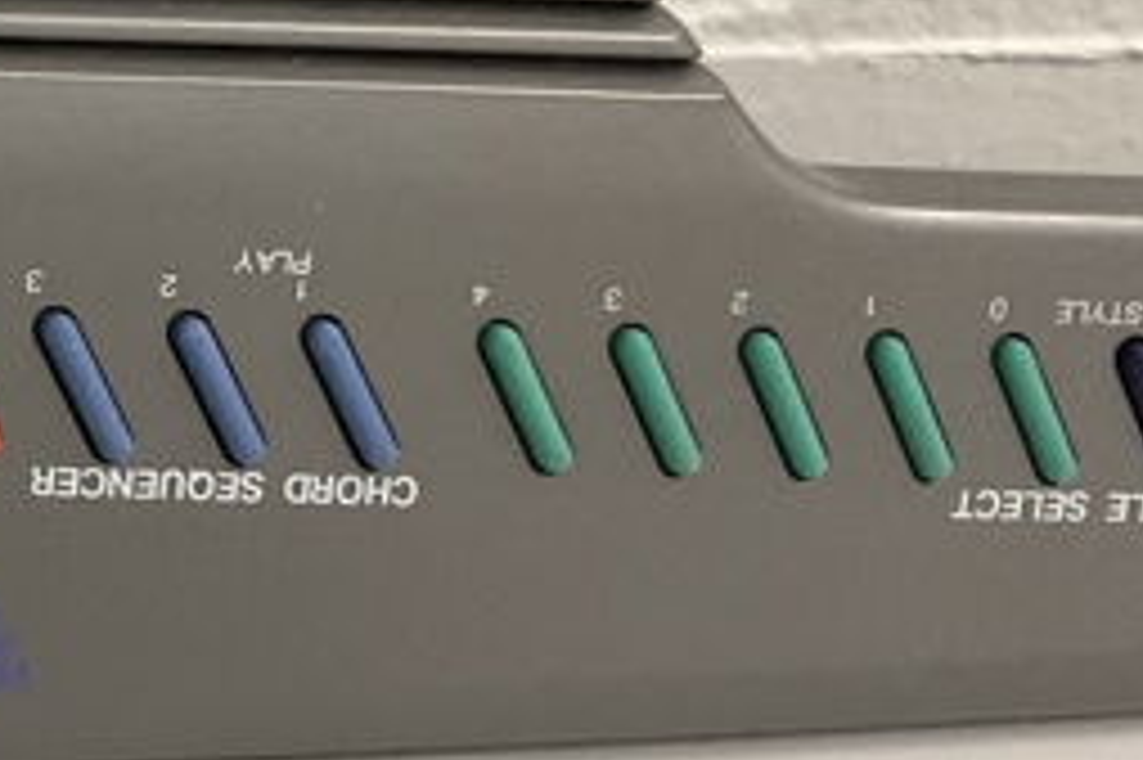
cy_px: 135
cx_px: -644
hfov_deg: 18.6
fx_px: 3014
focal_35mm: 95
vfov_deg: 14.3
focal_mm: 3
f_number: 1.8
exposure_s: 1/50
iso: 125
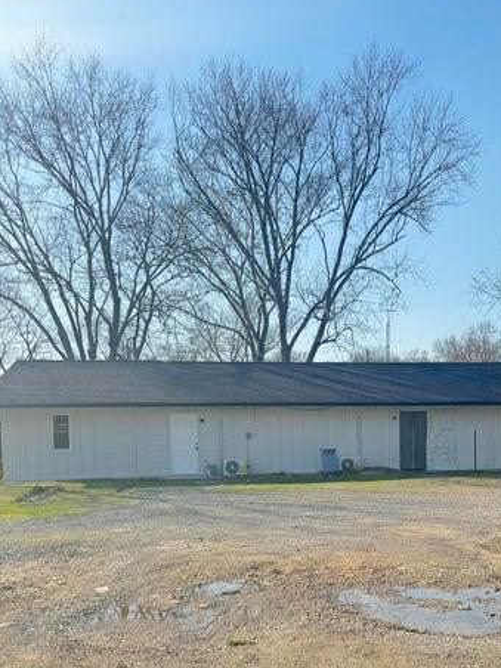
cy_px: 457
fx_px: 656
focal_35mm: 34
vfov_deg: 52.7
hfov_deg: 41.6
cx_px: 306
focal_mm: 6.86
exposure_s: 1/782
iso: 80
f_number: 1.78
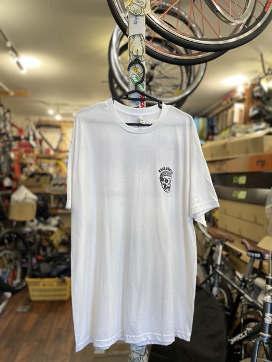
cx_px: 136
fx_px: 272
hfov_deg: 53.1
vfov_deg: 67.3
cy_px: 181
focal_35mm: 26
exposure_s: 1/120
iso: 80
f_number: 1.6
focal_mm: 4.2
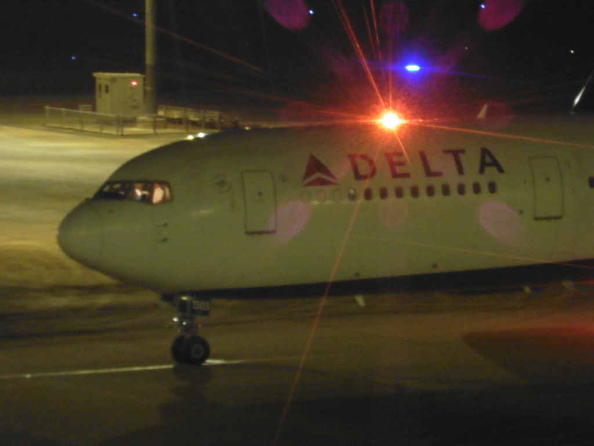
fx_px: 6006
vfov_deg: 4.2
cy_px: 223
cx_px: 297
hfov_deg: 5.7
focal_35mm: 350
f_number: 5.9
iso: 1250
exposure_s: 1/4
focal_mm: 62.5
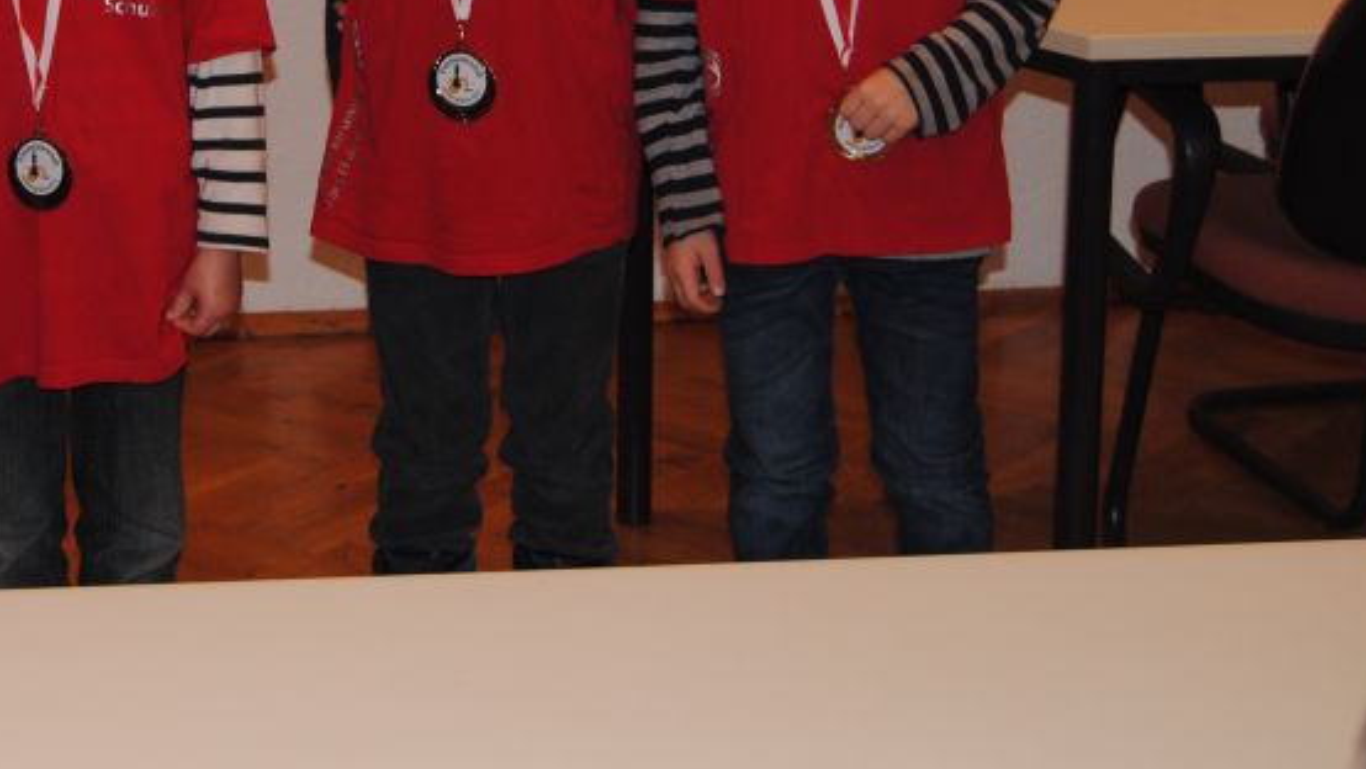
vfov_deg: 12.9
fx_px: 3370
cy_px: -4
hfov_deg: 22.6
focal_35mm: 93
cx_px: 296
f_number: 4.5
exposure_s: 1/60
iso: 200
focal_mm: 32
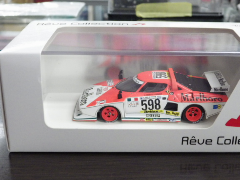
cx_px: 144
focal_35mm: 65
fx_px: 451
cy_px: 96
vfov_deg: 22.6
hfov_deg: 29.7
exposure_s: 1/60
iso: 800
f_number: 3.8
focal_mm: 9
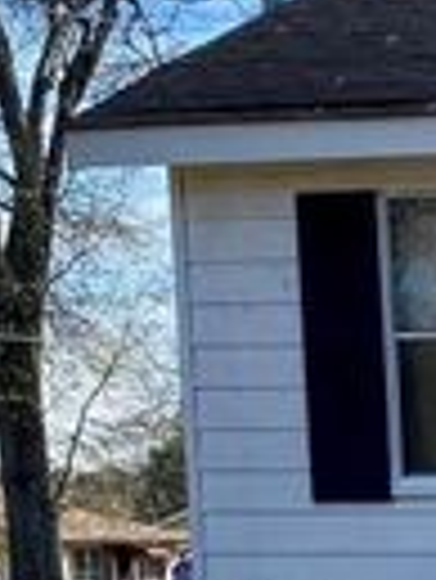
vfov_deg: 14.0
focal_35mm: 134
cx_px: 935
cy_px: 785
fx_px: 2247
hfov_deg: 10.1
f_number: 1.8
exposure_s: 1/2571
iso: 32
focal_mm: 4.25
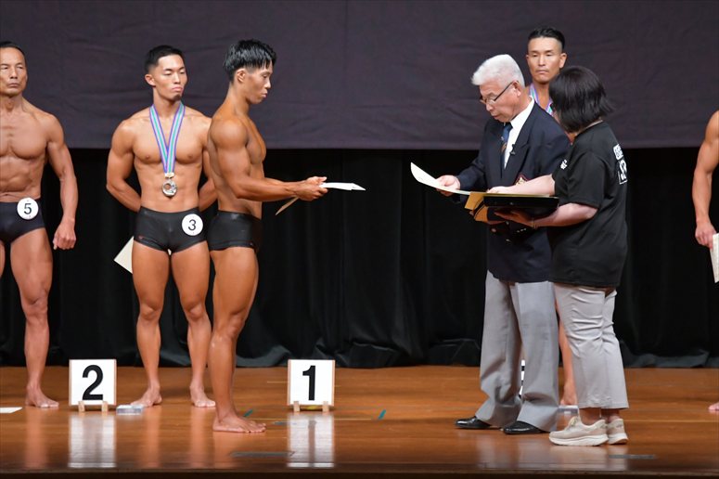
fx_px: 5090
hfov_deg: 8.1
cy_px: 240
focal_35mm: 255
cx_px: 360
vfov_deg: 5.4
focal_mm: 170
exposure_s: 1/400
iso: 5000
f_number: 5.6
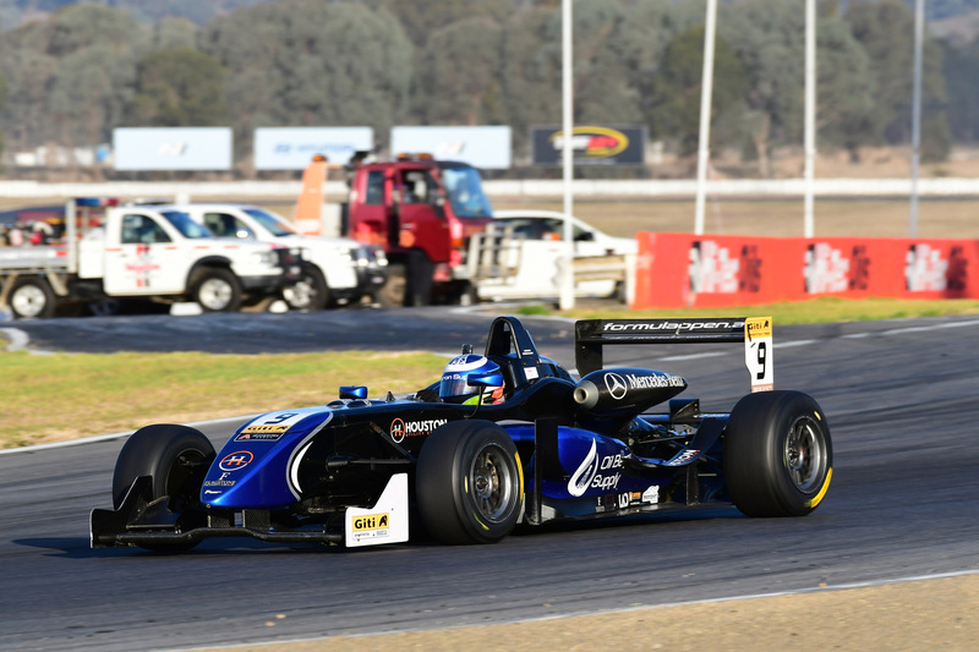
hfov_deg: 4.3
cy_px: 326
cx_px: 490
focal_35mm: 480
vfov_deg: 2.9
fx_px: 13050
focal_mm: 320
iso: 500
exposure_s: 1/640
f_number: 9
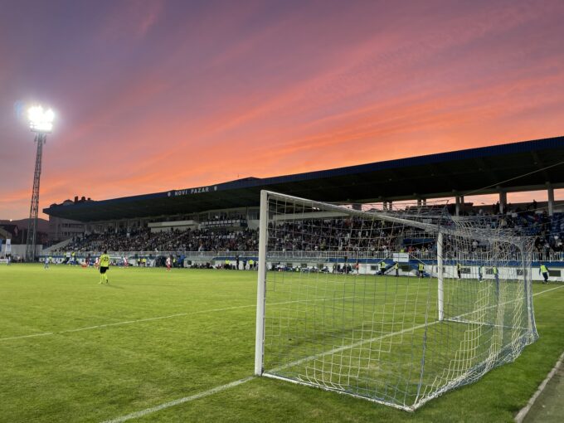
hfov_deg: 67.3
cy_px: 212
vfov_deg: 53.1
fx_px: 424
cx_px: 282
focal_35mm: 26
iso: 32
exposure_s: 1/100
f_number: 1.6
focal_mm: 4.2
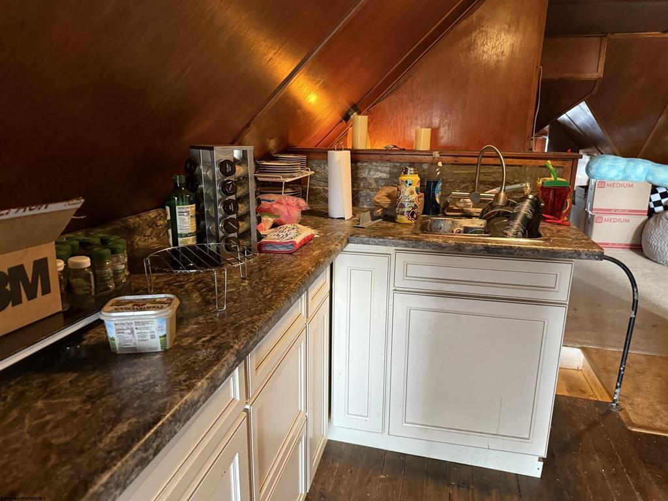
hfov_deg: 71.6
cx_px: 334
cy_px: 250
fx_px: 463
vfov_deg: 56.8
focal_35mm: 24
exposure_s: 1/40
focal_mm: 6.76
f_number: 1.78
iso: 640
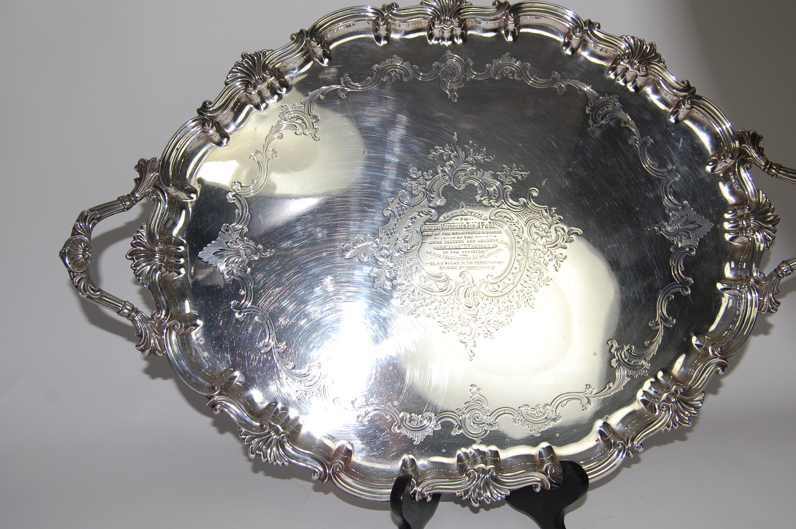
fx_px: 972
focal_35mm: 44
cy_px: 235
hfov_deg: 44.5
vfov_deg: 30.4
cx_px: 434
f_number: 5.6
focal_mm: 26
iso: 200
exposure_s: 1/500
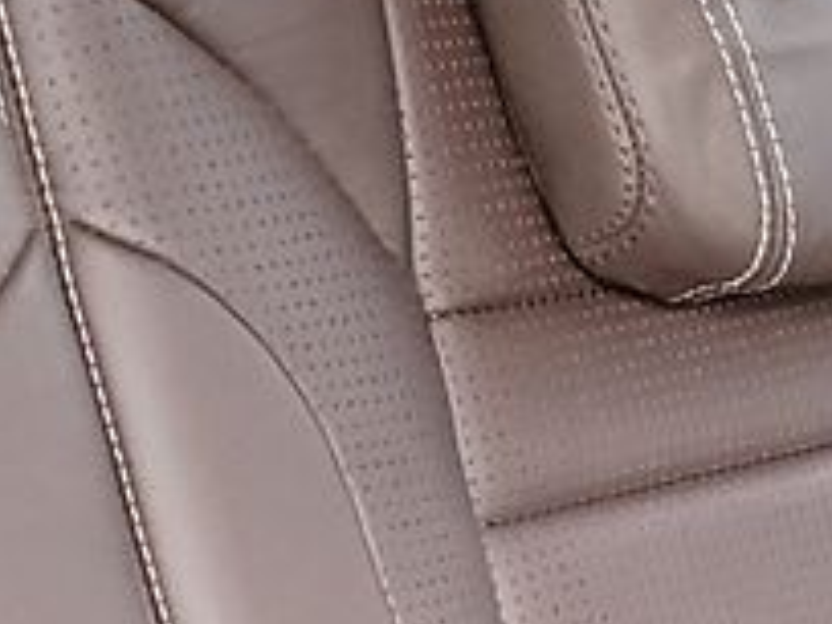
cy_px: 1542
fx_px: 4519
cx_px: 905
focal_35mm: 188
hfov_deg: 10.4
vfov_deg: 7.4
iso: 915
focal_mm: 6.7
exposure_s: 1/30
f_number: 1.8
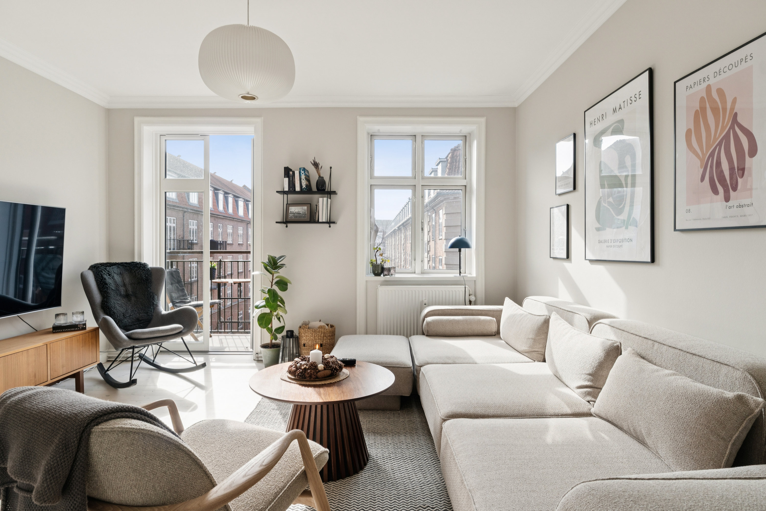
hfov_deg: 83.7
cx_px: 383
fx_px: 428
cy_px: 256
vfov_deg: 61.7
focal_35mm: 20
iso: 250
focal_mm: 13.4
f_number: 7.1
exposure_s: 1/160
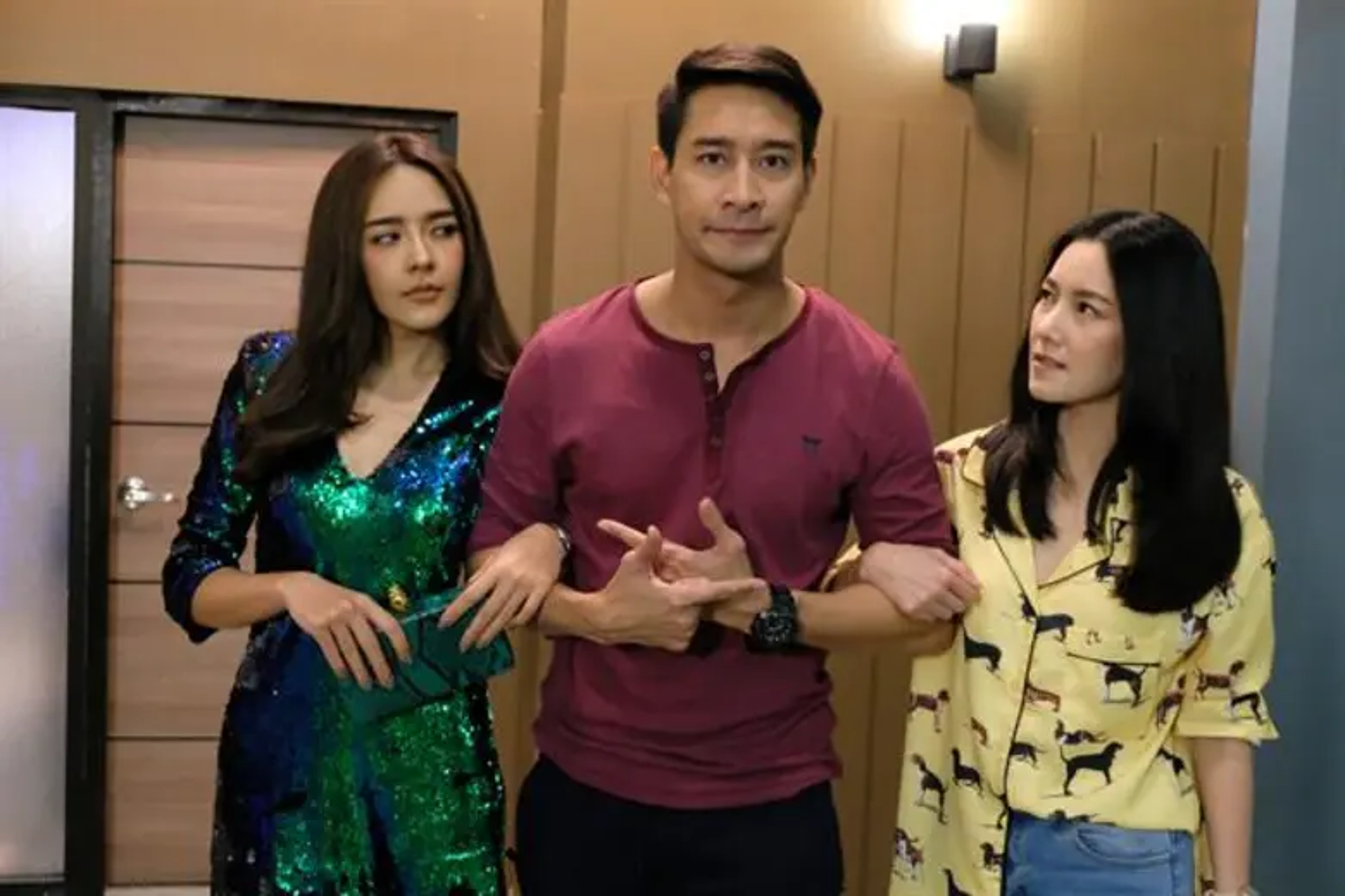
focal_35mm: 42
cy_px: 448
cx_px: 672
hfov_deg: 46.4
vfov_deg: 31.9
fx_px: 1569
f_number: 5.6
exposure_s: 1/80
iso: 12800
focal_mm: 28.2
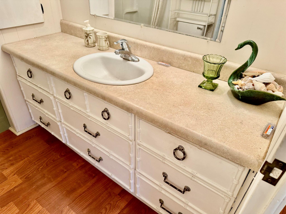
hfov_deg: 71.6
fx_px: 198
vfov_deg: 56.8
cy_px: 107
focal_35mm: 24
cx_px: 143
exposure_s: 1/60
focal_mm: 6.76
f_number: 1.78
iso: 200
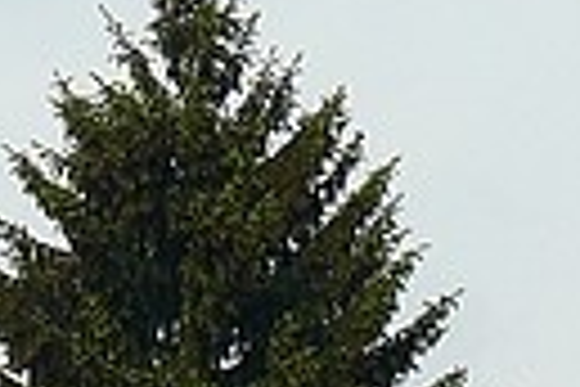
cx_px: -755
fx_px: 10101
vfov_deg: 2.2
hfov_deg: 3.3
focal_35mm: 627
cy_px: 634
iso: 100
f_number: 5
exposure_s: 1/500
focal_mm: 16.2
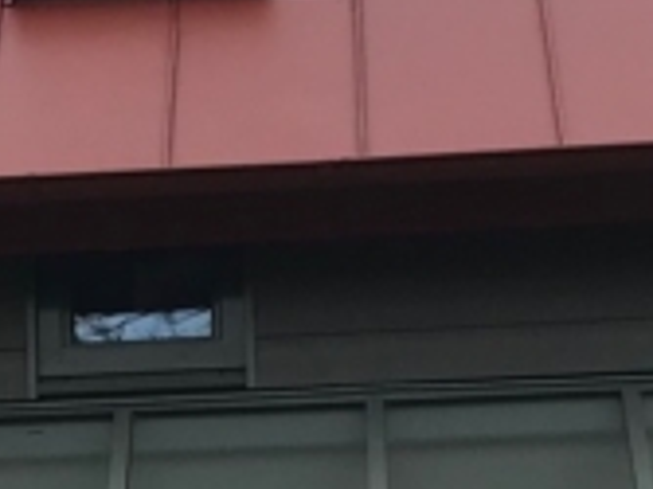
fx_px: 3261
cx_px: 168
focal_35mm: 173
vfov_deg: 8.5
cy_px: 413
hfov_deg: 11.4
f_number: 1.8
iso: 20
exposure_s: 1/1880
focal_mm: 3.99
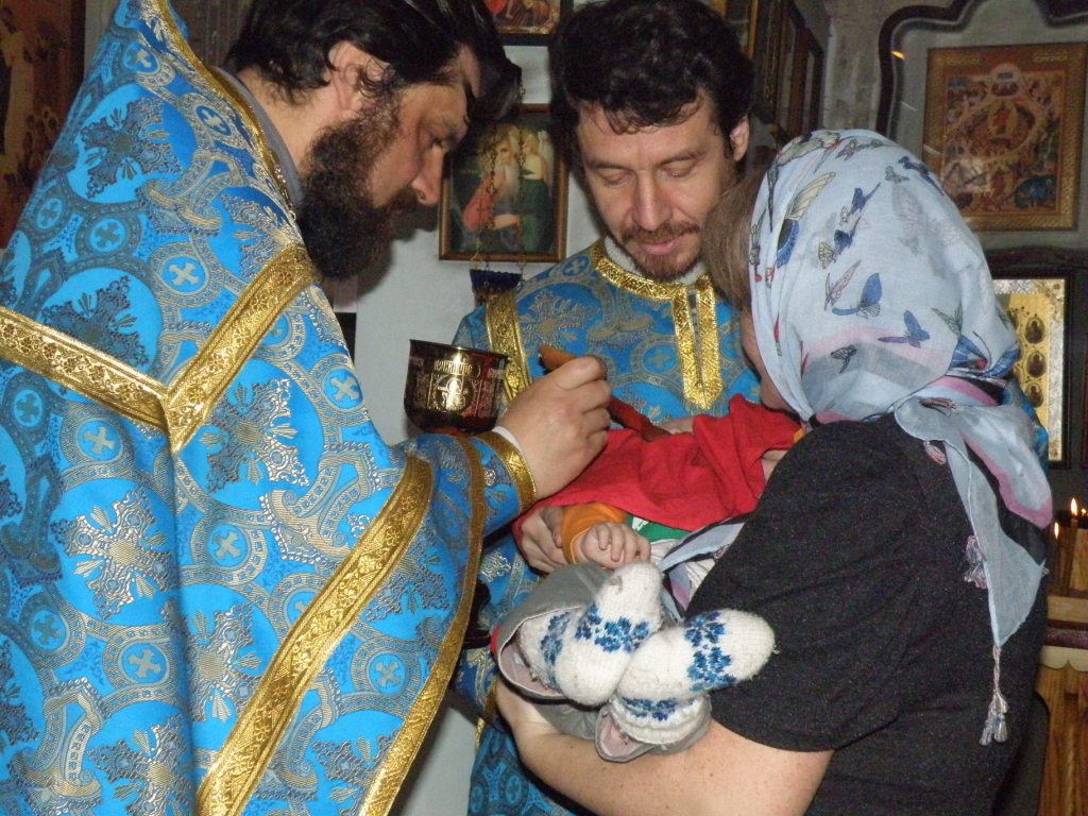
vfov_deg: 23.7
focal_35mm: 62
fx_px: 1949
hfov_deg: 31.2
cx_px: 544
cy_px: 408
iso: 800
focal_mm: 11.06
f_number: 3.6
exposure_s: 1/500
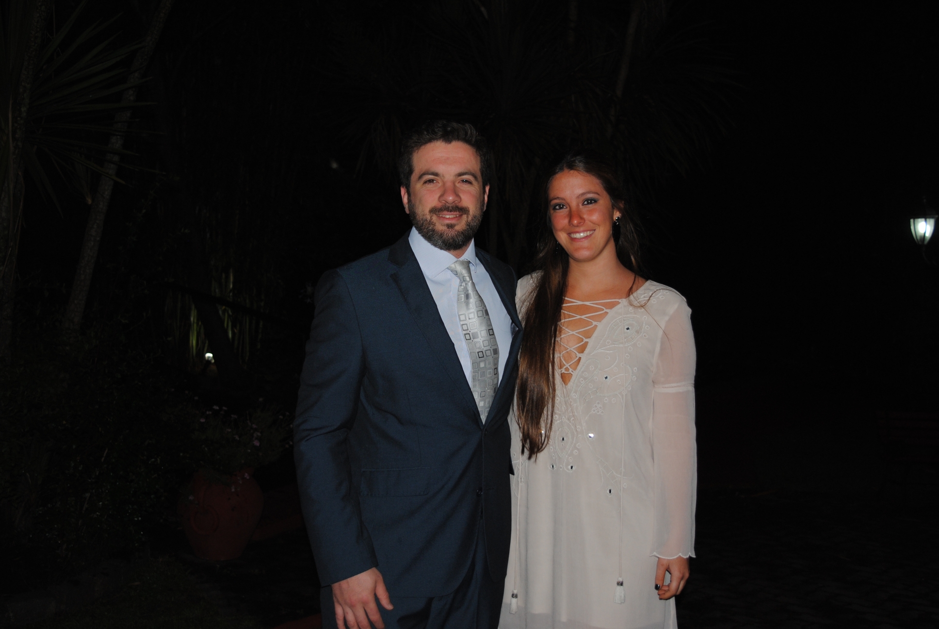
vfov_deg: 33.1
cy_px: 314
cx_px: 470
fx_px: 1058
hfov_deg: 47.9
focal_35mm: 40
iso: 200
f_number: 4
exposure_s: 1/60
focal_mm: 27
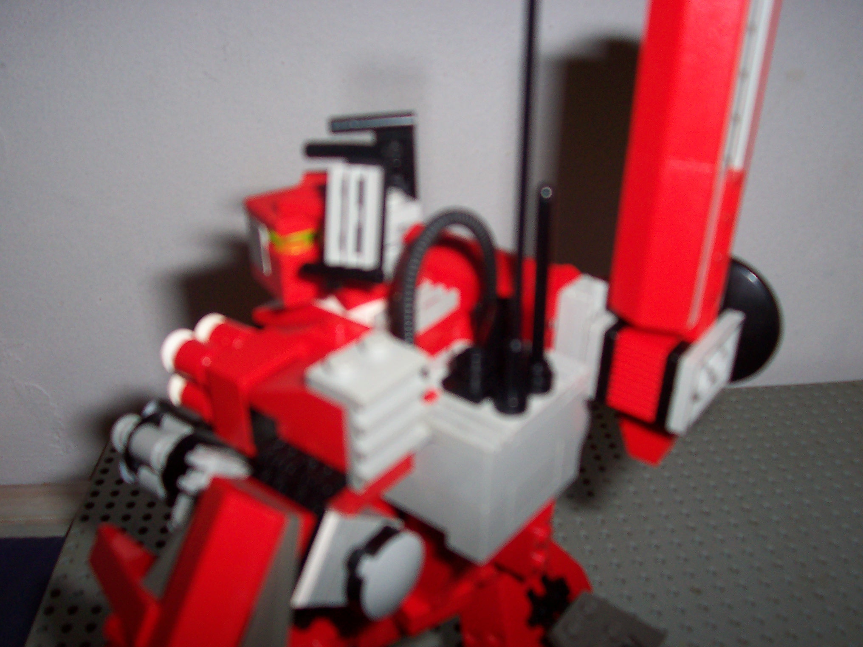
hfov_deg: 50.1
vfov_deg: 38.7
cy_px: 324
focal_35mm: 37
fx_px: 922
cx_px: 432
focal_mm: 5.6
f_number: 2.8
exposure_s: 1/60
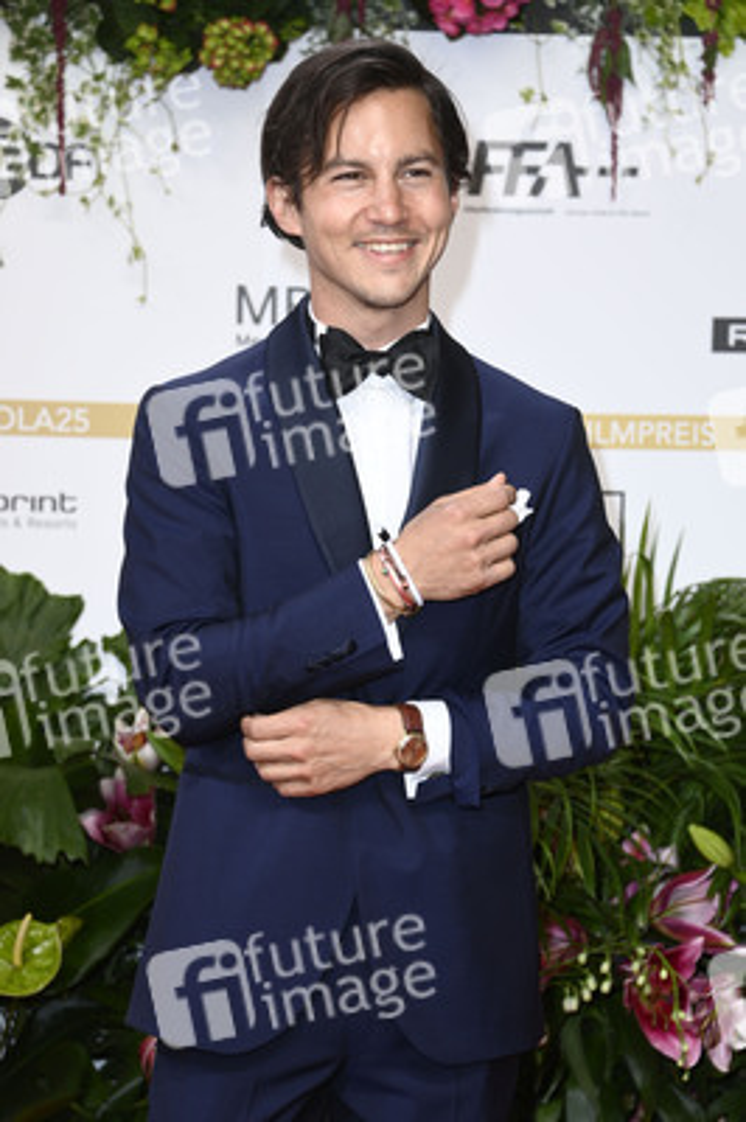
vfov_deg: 19.5
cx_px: 373
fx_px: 3269
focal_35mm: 105
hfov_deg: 13.0
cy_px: 561
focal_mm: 105
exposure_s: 1/250
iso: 500
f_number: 5.6
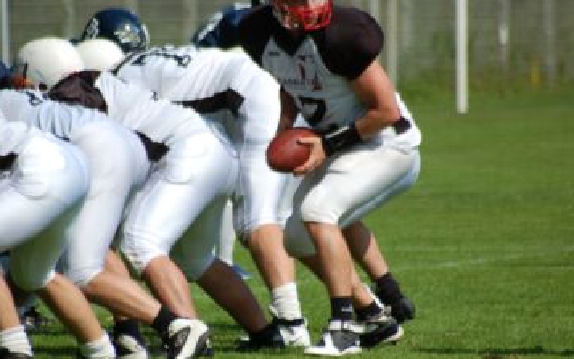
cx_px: 256
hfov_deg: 3.6
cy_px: 204
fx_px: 9072
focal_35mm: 580
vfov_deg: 2.3
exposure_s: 1/1000
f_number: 5.6
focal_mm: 300
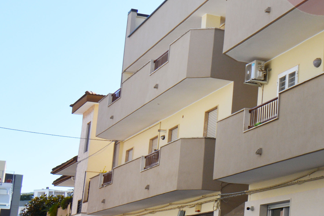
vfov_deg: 15.9
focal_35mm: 86
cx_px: 453
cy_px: 83
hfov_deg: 20.9
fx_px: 774
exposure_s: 1/250
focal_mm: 18
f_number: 8
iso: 100
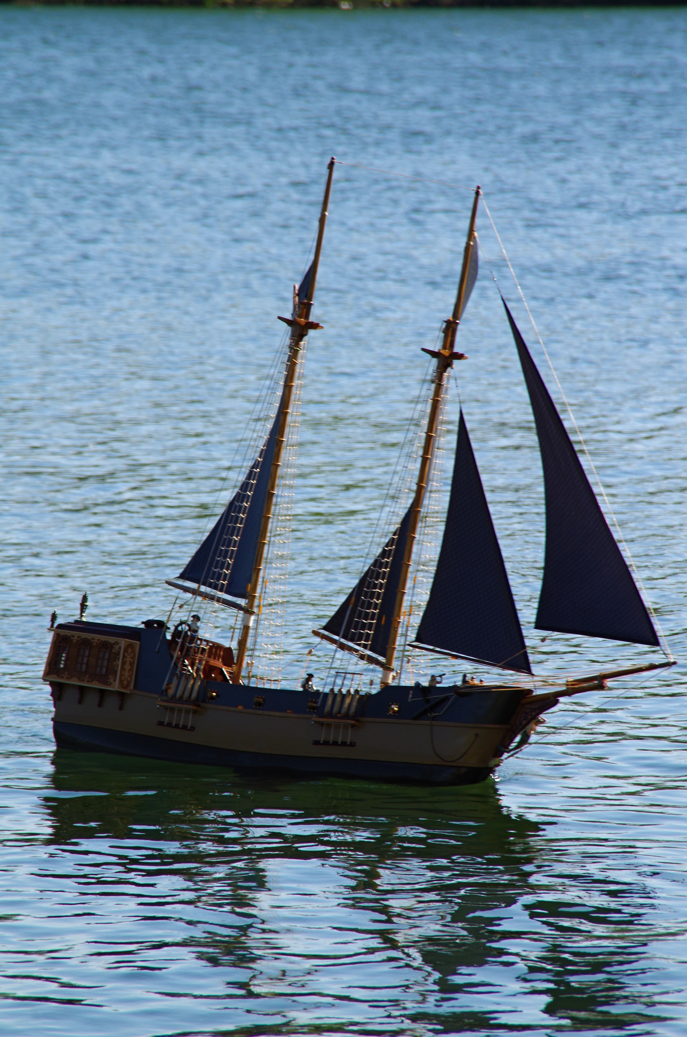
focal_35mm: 300
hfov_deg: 4.6
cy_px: 518
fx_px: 8626
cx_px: 344
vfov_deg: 6.9
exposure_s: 1/250
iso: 200
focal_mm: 200
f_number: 11
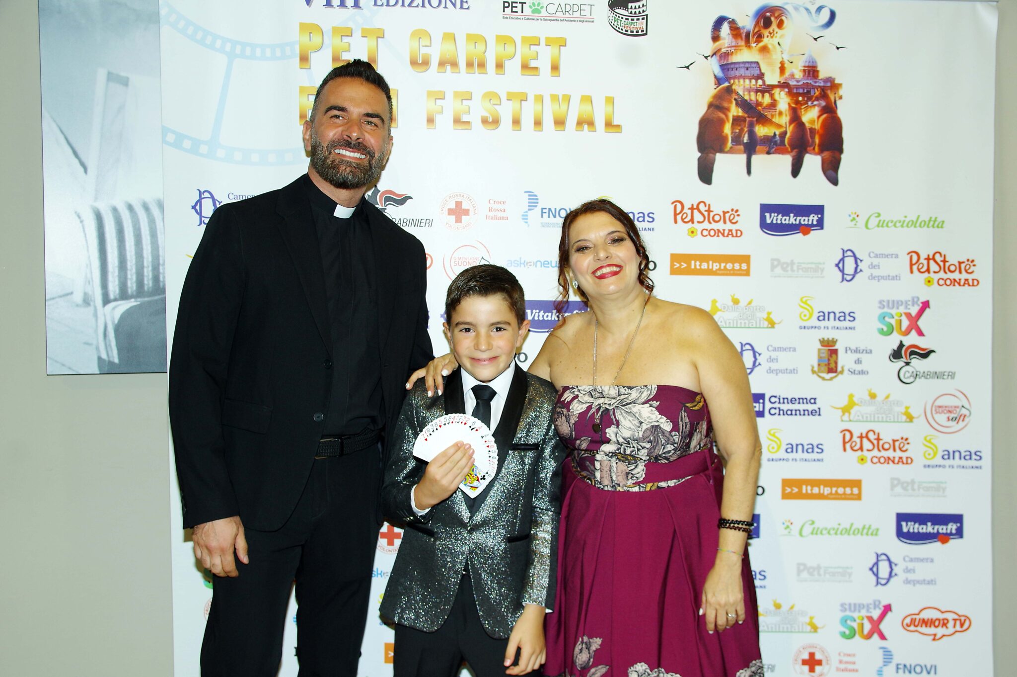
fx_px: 1044
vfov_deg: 35.9
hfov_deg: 51.9
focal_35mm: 37
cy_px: 338
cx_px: 508
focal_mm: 25
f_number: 5
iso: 200
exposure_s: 1/180
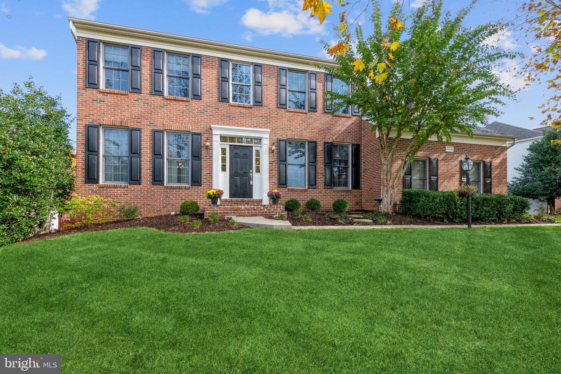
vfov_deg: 73.7
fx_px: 249
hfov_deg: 96.7
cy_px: 187
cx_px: 280
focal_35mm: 16
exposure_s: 1/320
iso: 800
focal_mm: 16
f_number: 10
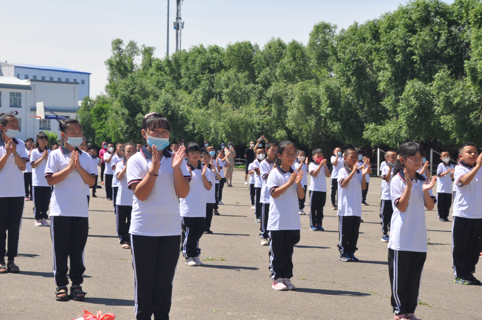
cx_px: 223
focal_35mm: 76
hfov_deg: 26.7
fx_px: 1016
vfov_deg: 17.9
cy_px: 184
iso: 640
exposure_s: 1/800
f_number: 14
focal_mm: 42
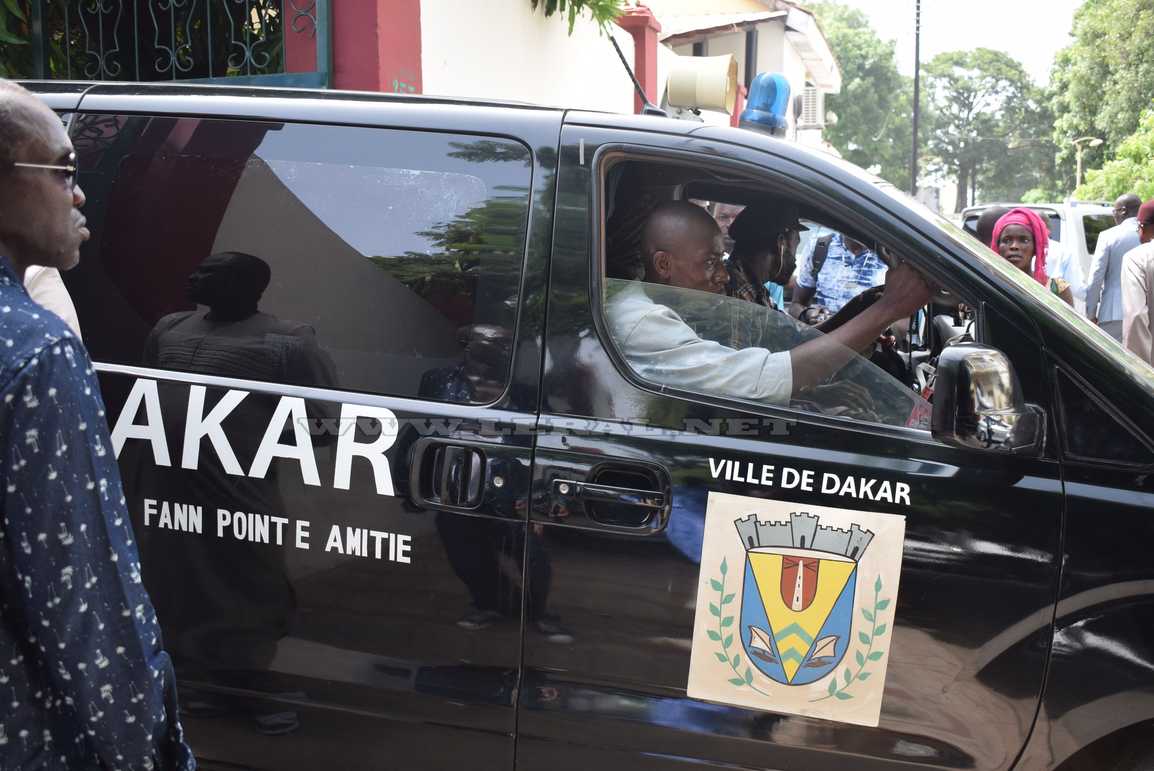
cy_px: 386
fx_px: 1251
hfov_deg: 49.5
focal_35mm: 39
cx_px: 577
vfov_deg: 34.3
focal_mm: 26
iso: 320
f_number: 5
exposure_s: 1/250
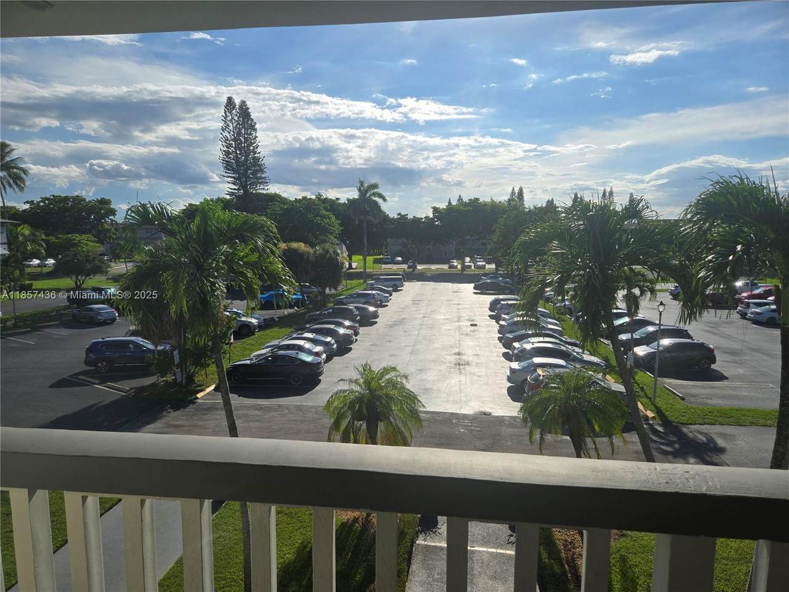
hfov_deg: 73.9
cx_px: 394
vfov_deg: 58.9
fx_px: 524
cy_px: 296
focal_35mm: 23
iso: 25
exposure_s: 1/3559
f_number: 1.8
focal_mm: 5.4
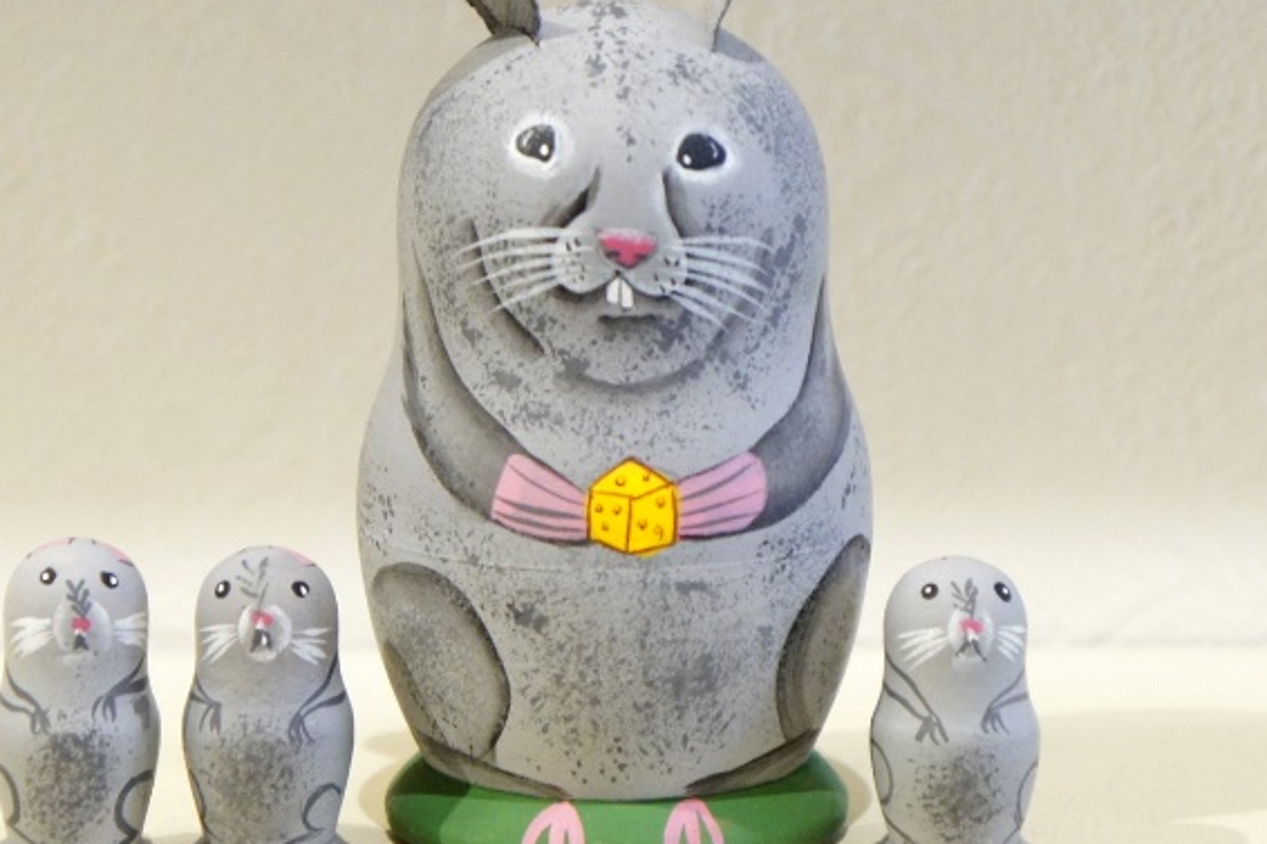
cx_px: 539
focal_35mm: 117
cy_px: 379
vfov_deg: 11.7
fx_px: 4106
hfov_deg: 17.5
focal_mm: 55
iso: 1600
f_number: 5.6
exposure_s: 1/60
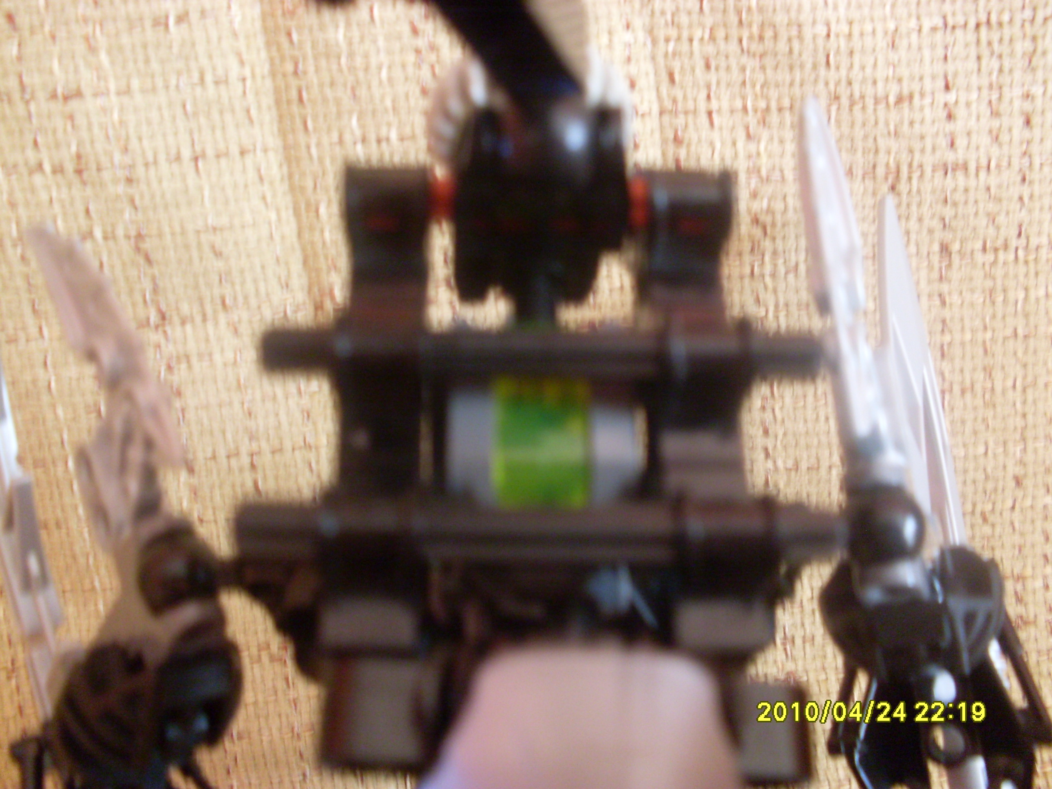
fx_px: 1155
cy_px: 394
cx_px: 526
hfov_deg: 49.0
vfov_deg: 37.7
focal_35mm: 38
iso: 200
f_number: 2.8
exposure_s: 1/10
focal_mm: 6.3
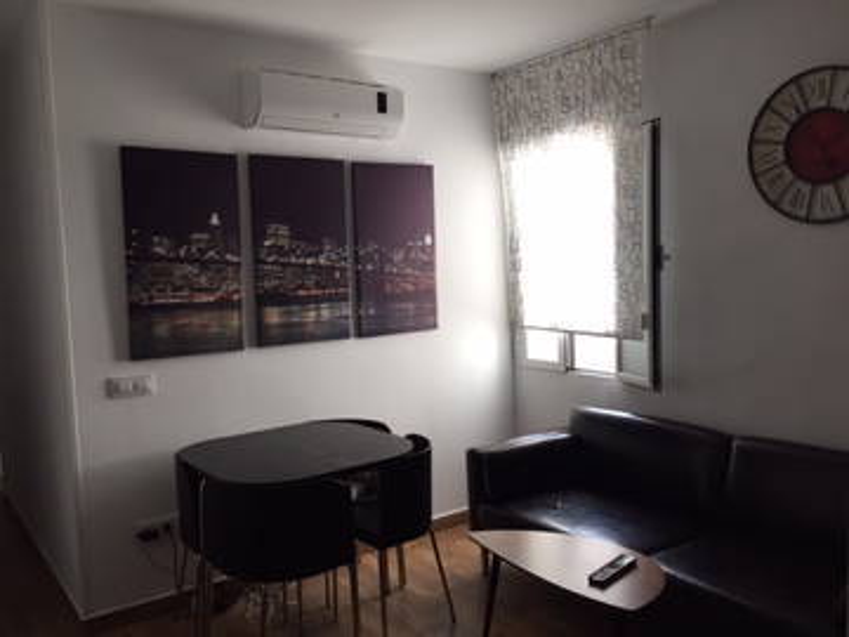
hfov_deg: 61.7
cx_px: 424
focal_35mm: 29
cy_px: 318
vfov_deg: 48.2
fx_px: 711
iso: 50
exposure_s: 1/120
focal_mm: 4.15
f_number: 2.2
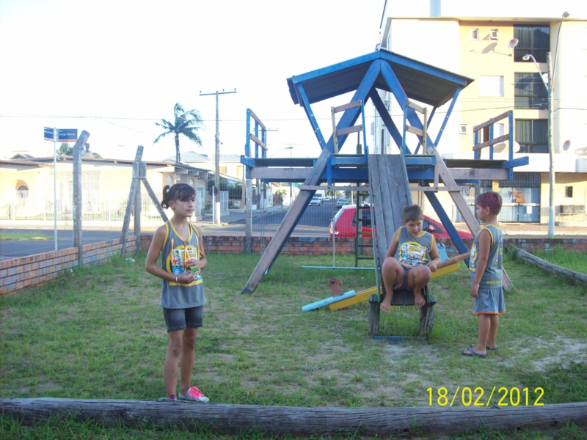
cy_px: 220
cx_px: 294
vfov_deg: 39.7
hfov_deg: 51.4
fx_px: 610
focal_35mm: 36
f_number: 2.7
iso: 80
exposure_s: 1/136
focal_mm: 6
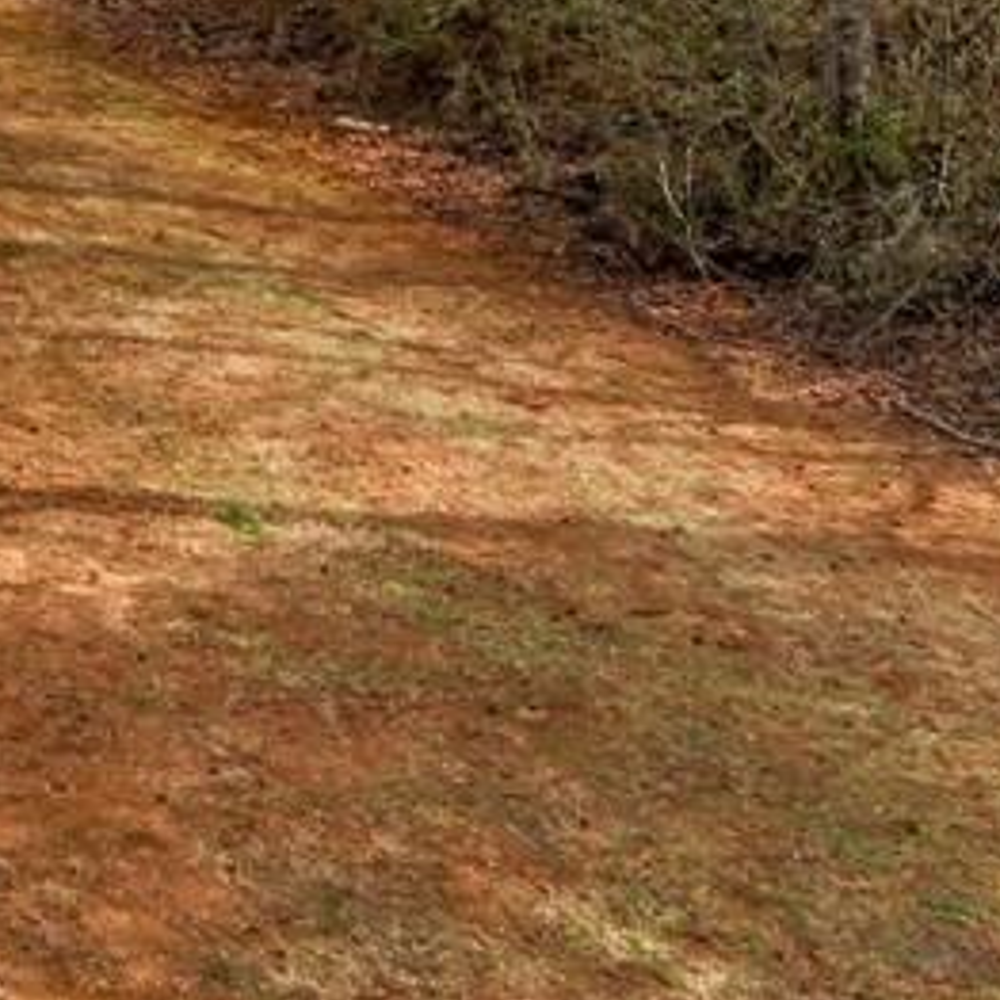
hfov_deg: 18.3
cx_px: -534
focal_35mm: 83
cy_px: -456
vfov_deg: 18.7
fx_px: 2713
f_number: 8
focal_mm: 12.29
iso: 100
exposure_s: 1/320
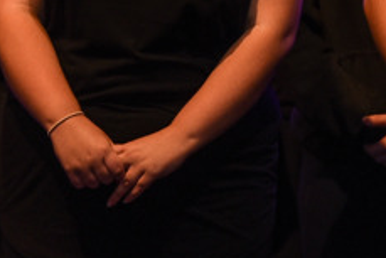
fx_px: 1942
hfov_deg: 10.8
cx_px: 617
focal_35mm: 181
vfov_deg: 7.5
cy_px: -83
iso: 800
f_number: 6.3
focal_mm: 32
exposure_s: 1/60
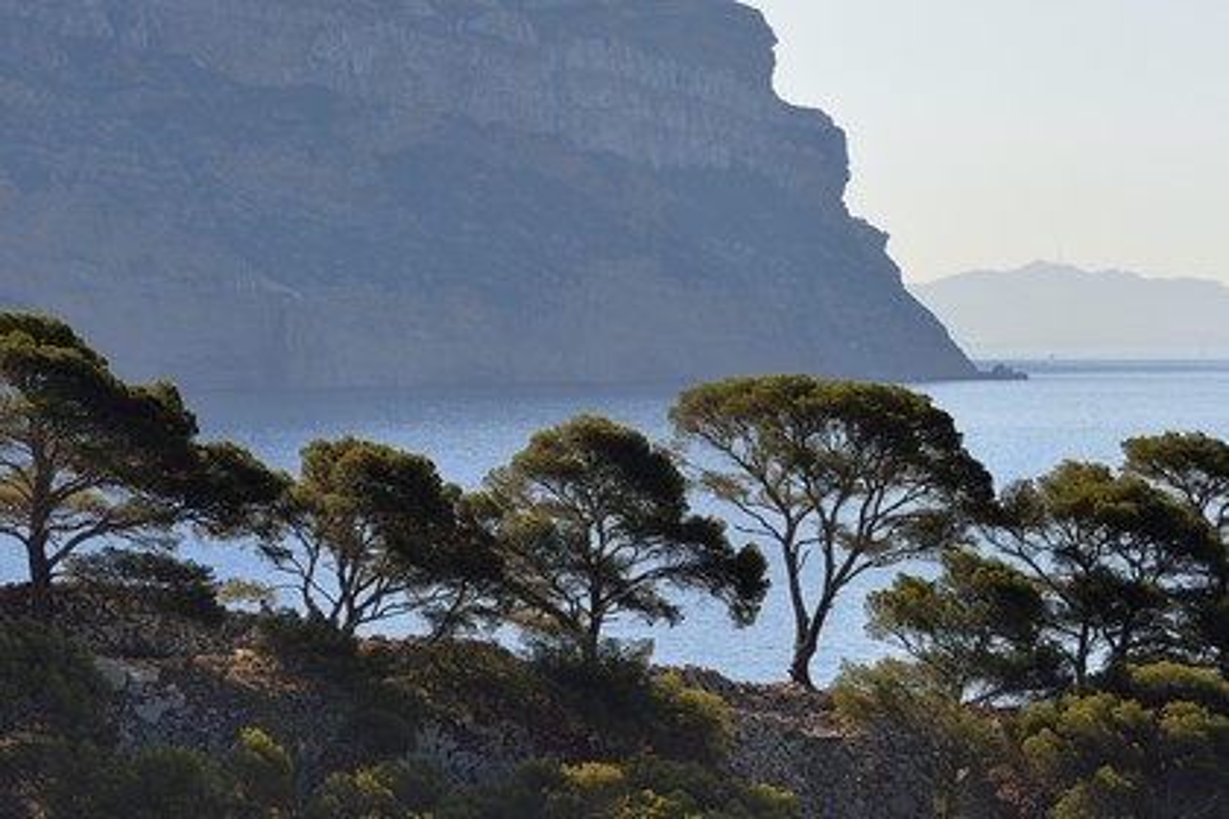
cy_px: 410
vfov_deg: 7.4
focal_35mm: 185
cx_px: 614
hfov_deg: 11.1
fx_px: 6315
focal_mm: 185
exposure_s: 1/250
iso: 200
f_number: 13
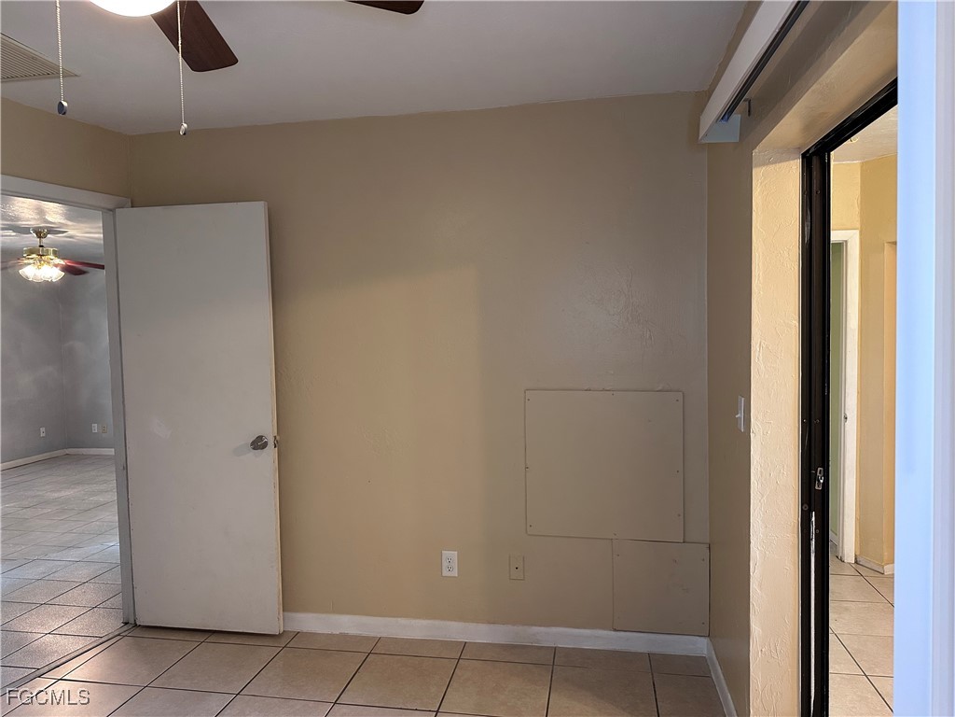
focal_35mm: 24
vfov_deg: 56.8
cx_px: 478
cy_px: 358
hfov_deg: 71.6
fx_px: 662
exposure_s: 1/60
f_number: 1.78
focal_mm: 6.86
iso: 250
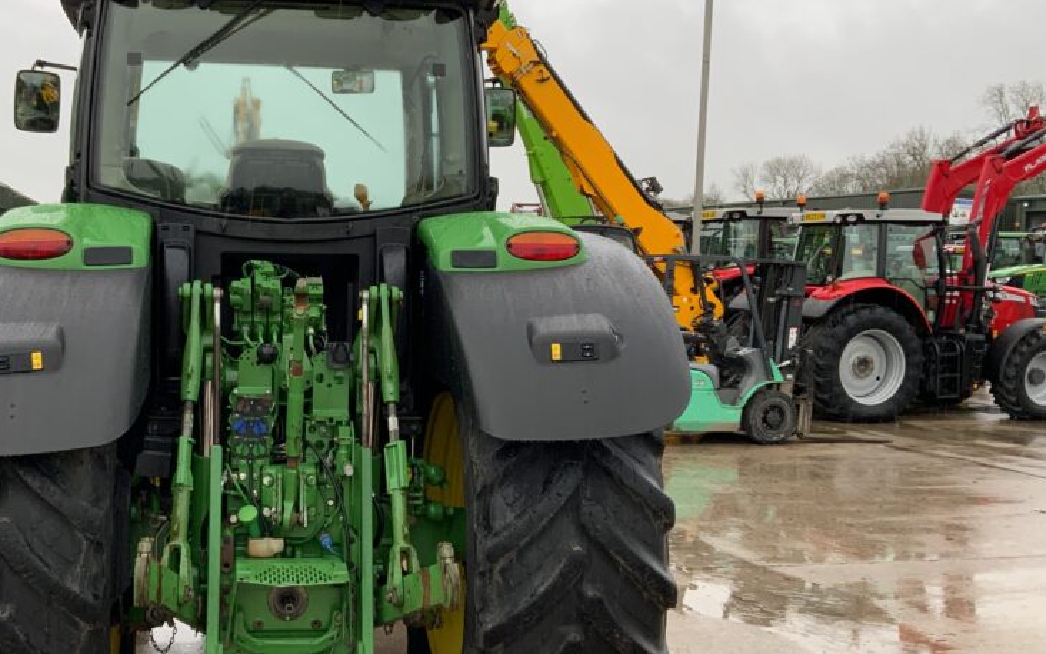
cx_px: 356
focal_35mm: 43
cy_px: 358
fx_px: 1226
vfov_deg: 29.9
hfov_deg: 45.6
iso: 32
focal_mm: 3
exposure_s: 1/122
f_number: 1.8
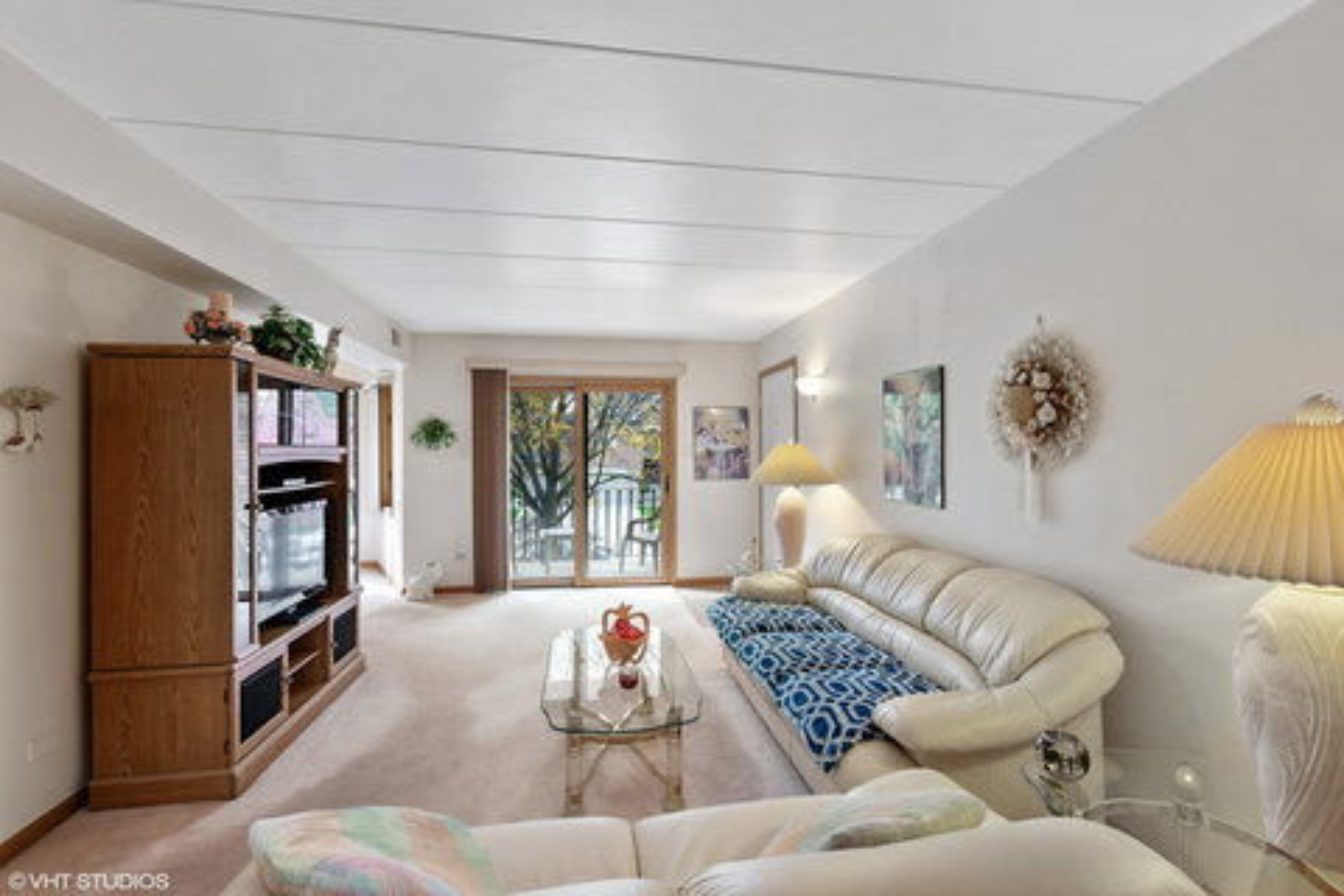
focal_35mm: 15
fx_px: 560
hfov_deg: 100.4
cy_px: 448
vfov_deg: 77.3
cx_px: 672
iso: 200
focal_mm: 10
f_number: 7.1
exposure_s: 1/2.5
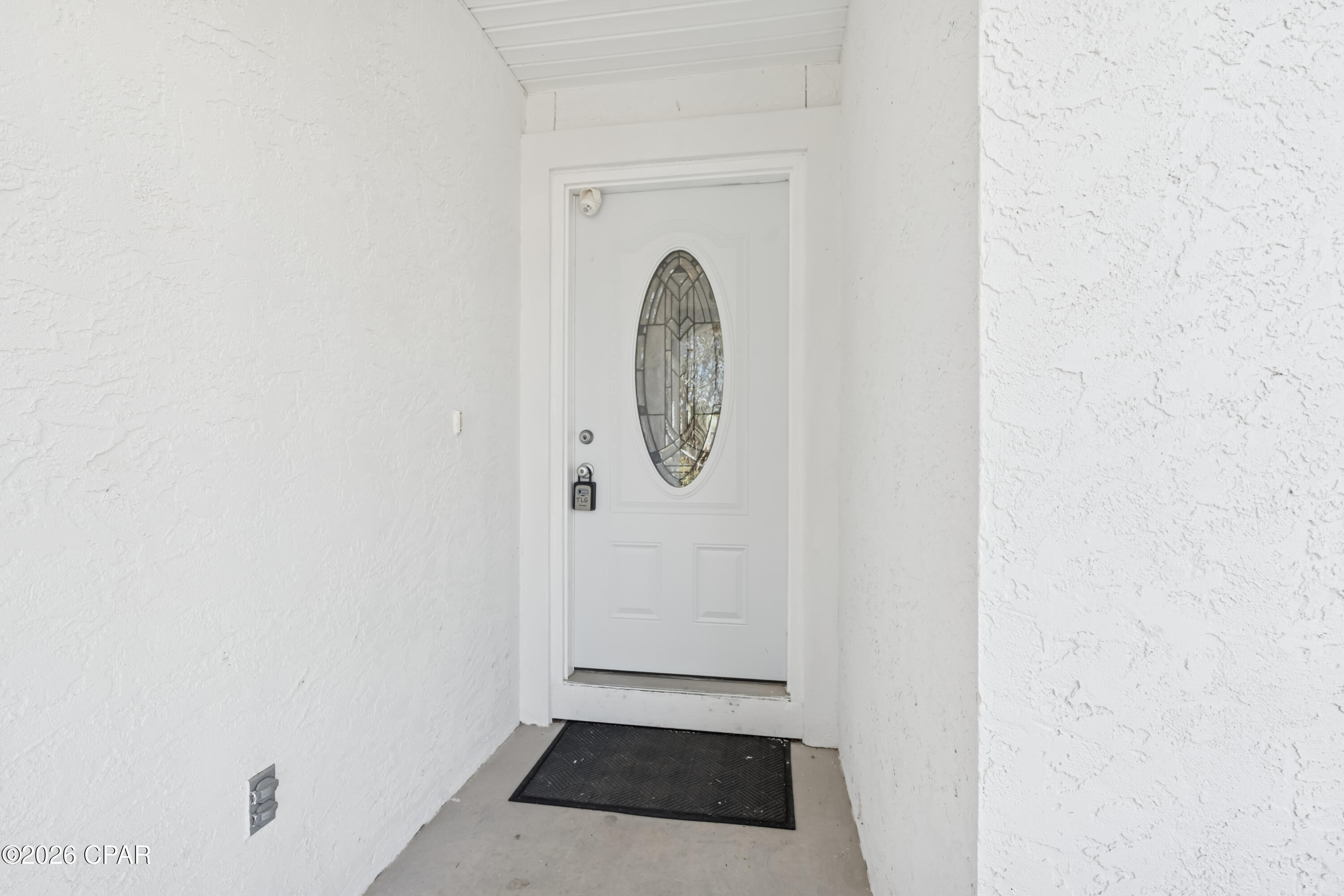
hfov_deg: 96.7
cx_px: 672
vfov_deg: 73.7
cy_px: 448
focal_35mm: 16
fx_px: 597
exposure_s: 1/20
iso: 100
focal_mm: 16
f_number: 9
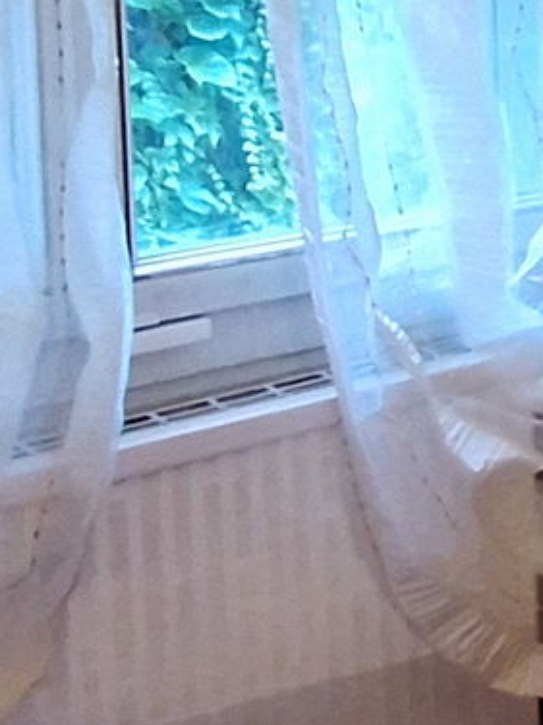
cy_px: 76
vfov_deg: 21.1
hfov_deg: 12.4
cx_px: 1353
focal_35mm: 91
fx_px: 1904
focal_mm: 1.46
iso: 400
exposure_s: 1/20
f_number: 2.2
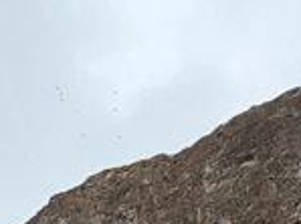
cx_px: 73
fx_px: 607
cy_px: 561
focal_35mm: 70
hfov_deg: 27.4
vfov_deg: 13.7
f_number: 2.2
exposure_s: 1/143
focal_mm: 2.2
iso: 50
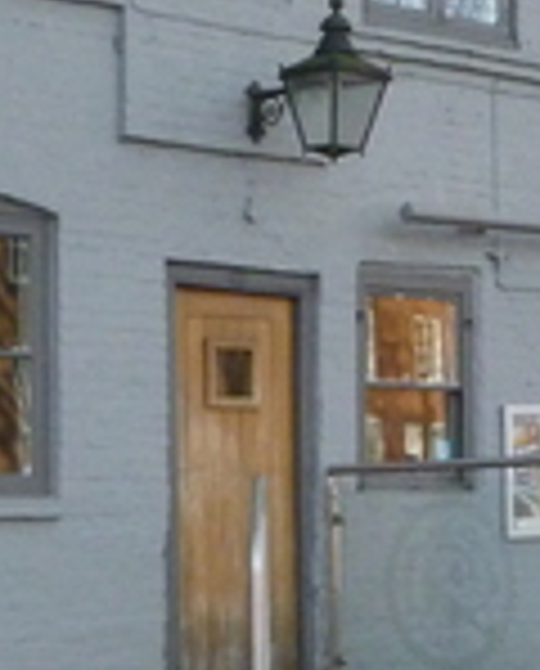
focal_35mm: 117
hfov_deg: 13.1
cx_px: 464
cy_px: 148
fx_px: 2328
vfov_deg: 16.3
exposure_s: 1/500
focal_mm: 5
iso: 400
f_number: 3.3
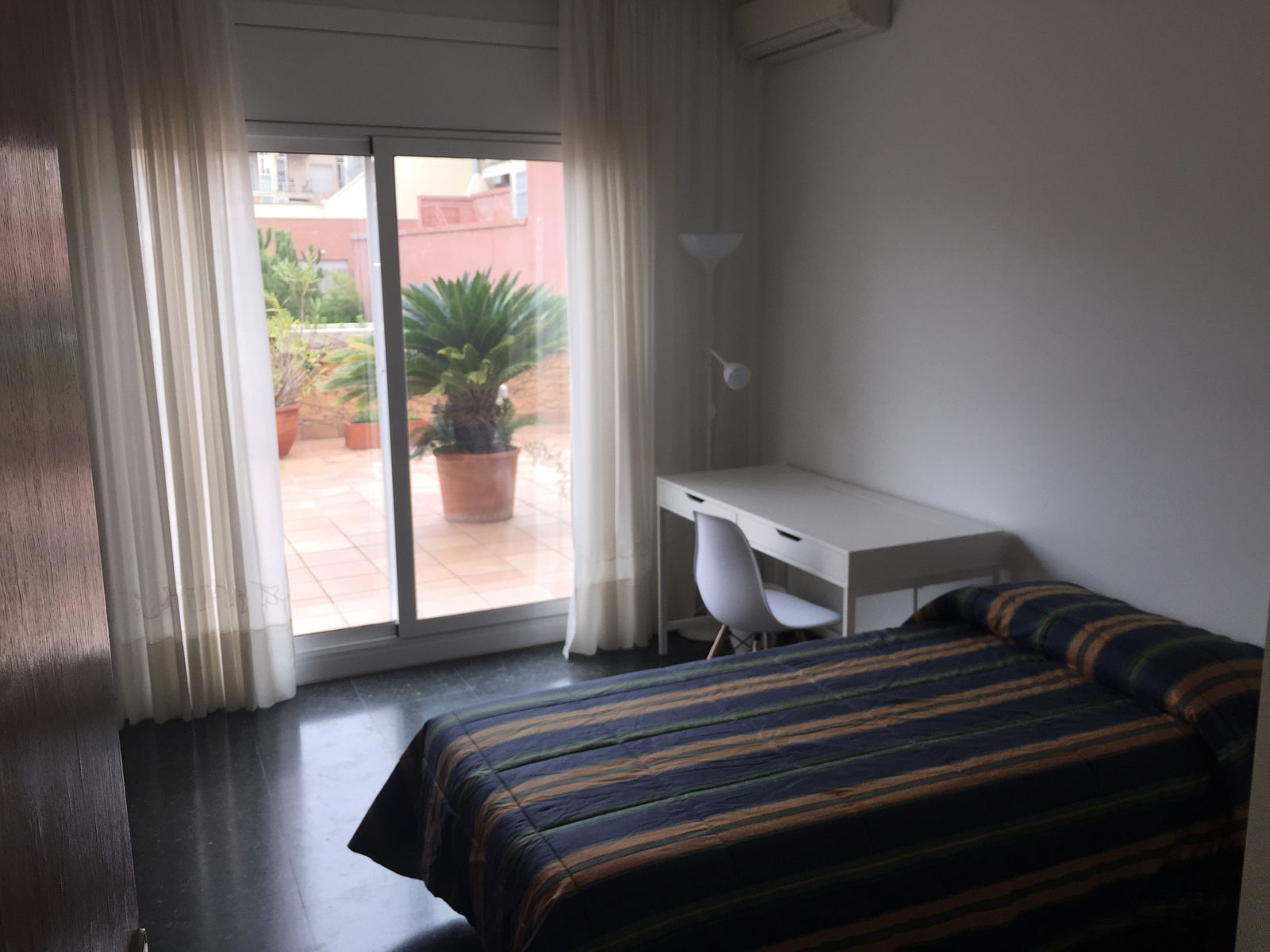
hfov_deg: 61.7
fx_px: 1064
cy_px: 476
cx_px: 635
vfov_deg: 48.2
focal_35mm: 29
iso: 32
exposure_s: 1/106
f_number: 2.2
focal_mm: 4.15
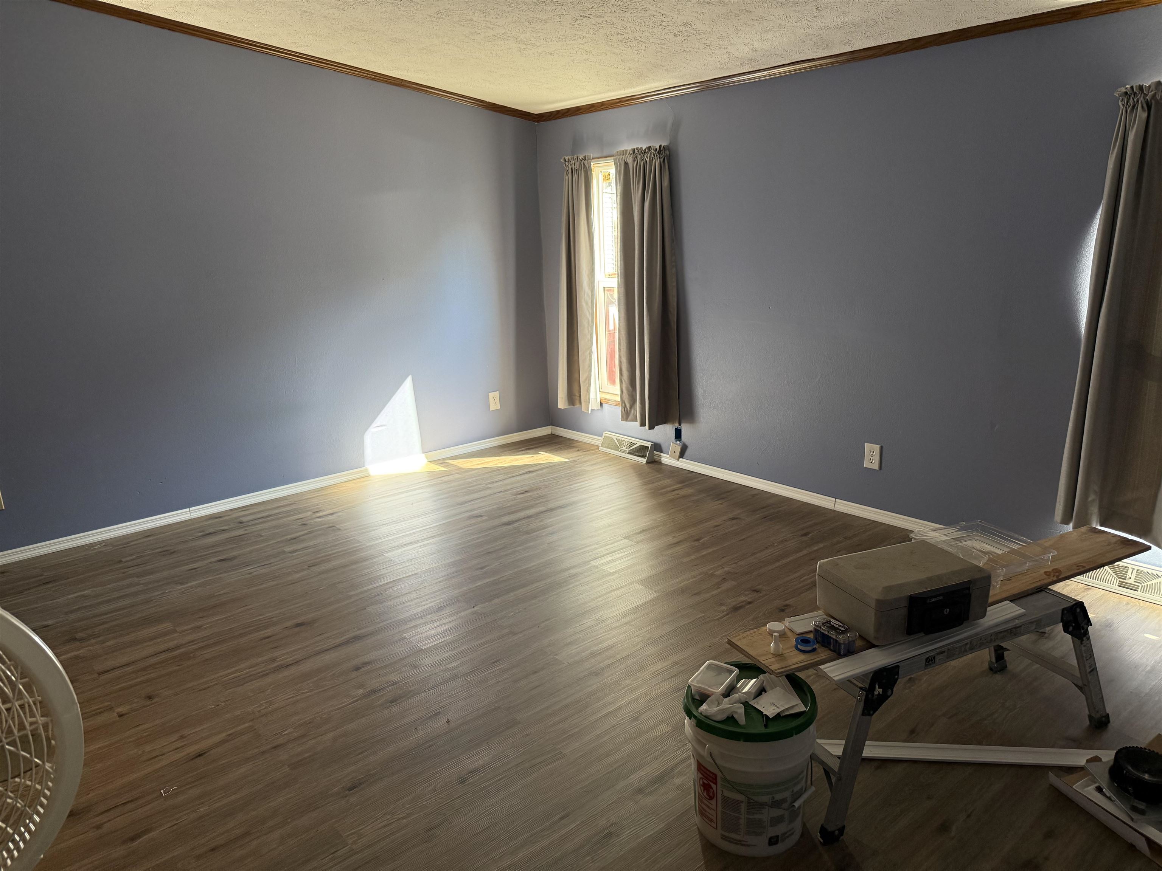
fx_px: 806
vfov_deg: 56.8
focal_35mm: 24
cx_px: 581
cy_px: 436
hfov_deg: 71.6
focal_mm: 6.76
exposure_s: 1/106
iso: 200
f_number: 1.78
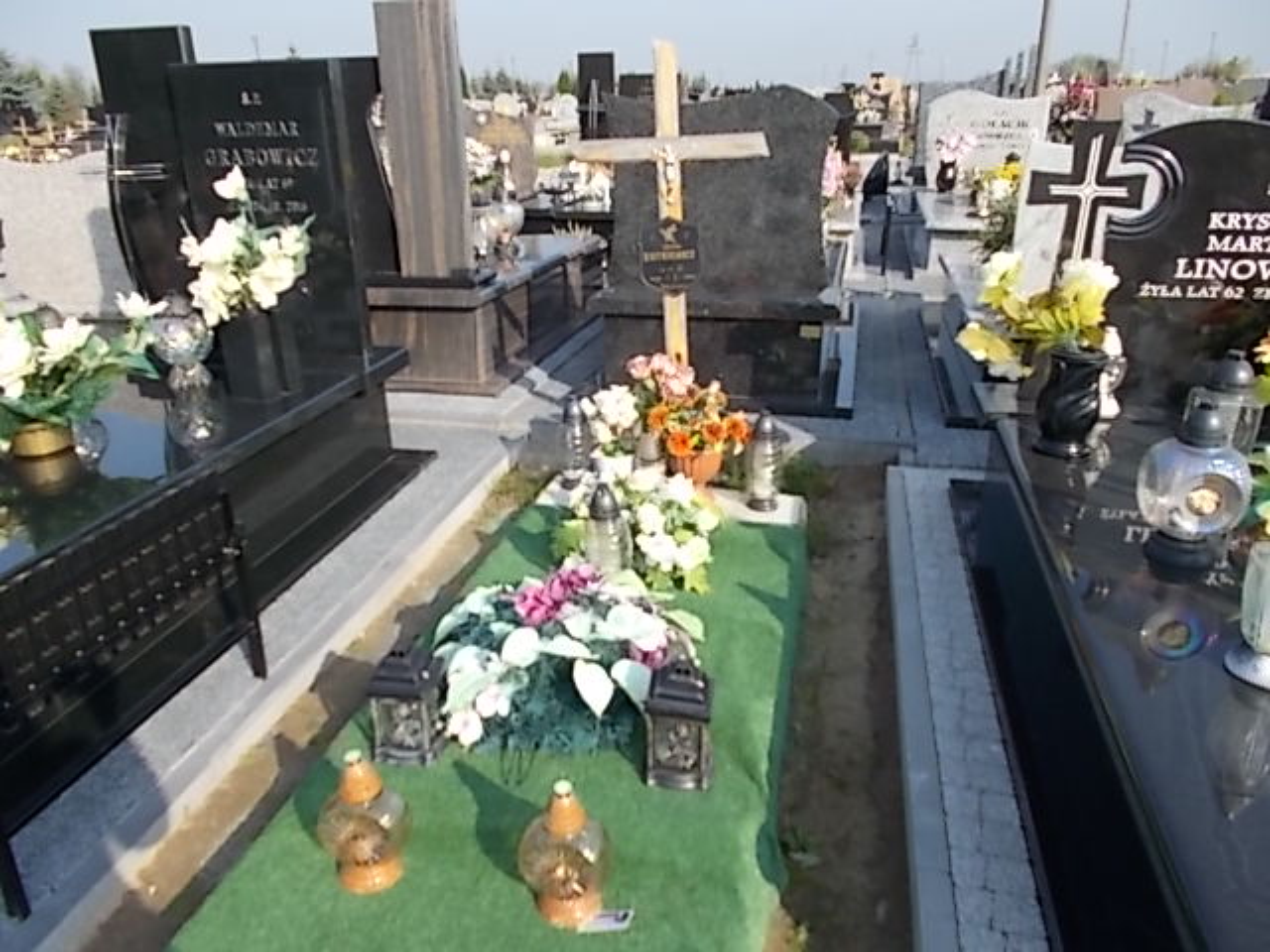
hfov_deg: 67.3
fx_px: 954
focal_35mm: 26
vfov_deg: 53.1
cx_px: 635
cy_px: 476
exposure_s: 1/100
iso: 80
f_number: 8
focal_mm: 4.6
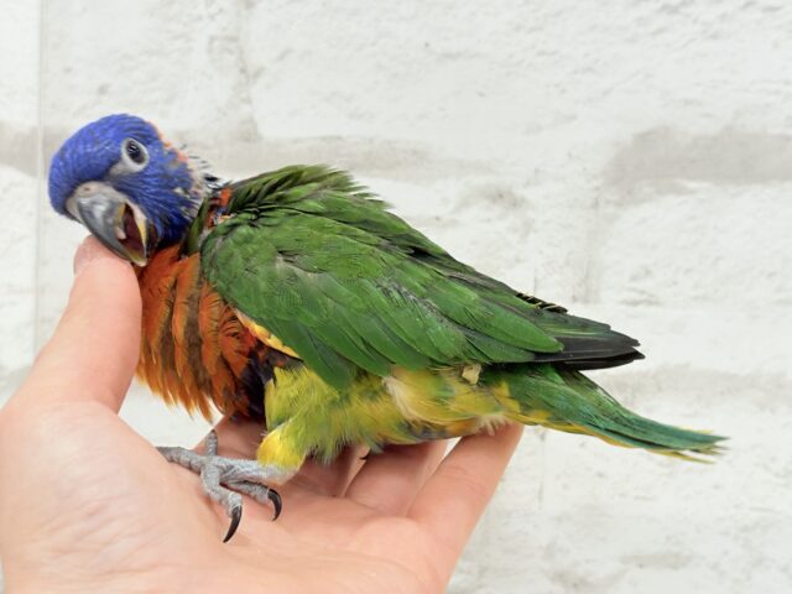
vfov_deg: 28.0
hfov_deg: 36.8
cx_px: 396
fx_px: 1190
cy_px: 297
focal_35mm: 52
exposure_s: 1/50
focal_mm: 5.96
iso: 64
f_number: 1.6
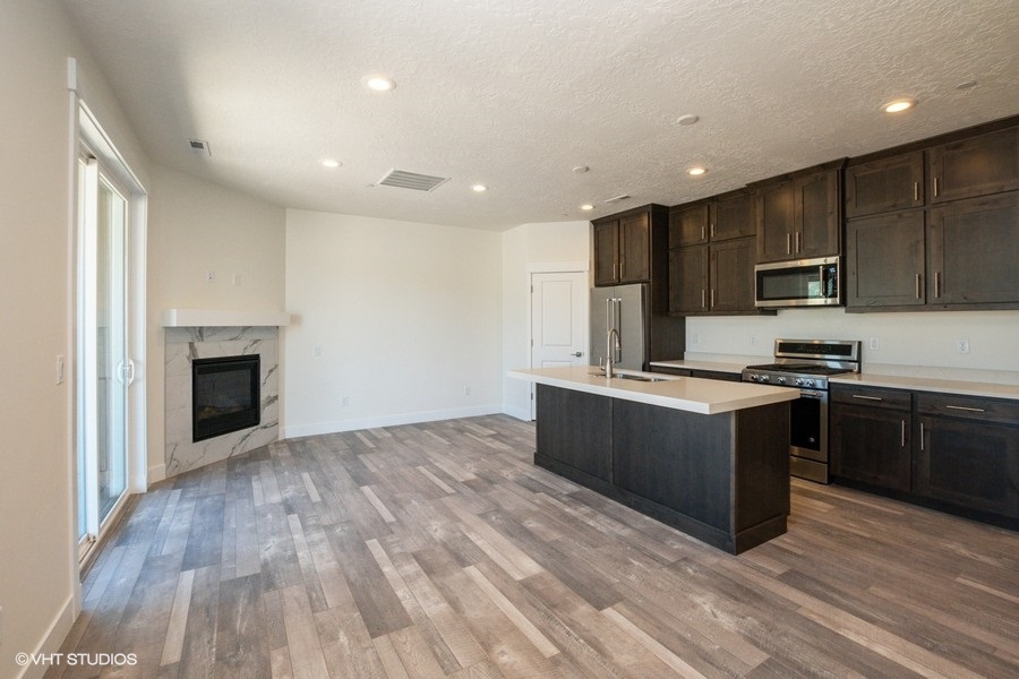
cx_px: 510
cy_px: 340
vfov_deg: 77.3
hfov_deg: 100.4
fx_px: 425
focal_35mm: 15
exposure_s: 1/20
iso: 320
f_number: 9
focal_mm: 10
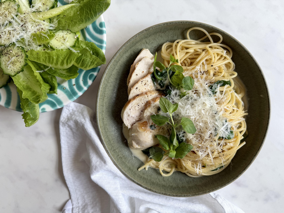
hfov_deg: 71.6
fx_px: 197
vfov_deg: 56.8
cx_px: 142
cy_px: 106
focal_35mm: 24
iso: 80
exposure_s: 1/488
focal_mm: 6.76
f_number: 1.78
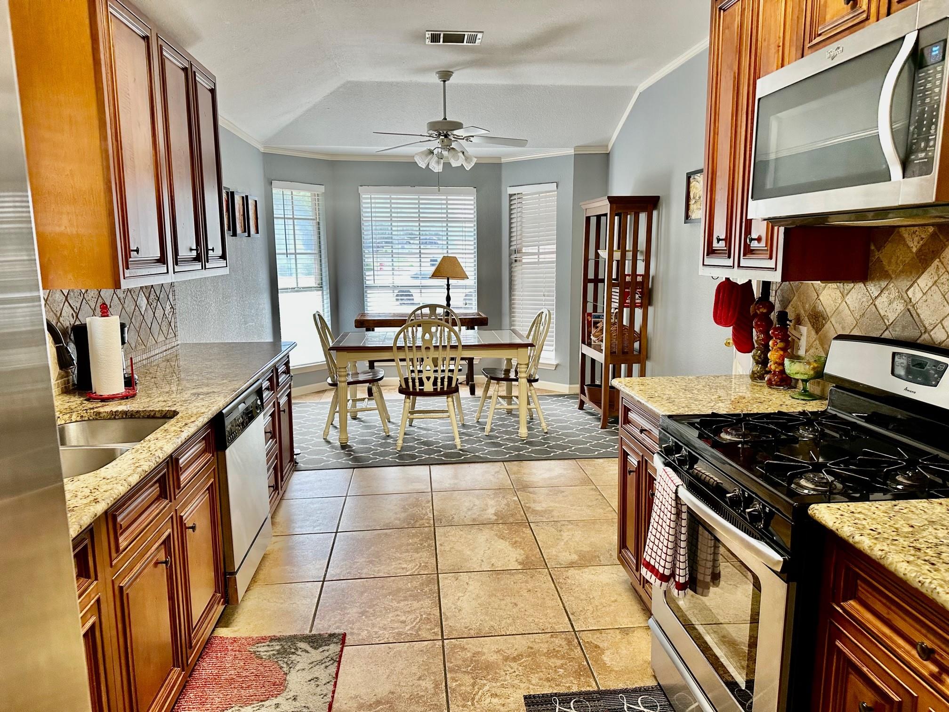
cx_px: 474
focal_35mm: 24
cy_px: 356
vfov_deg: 56.8
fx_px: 658
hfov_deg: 71.6
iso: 160
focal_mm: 6.86
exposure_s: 1/120
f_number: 1.78
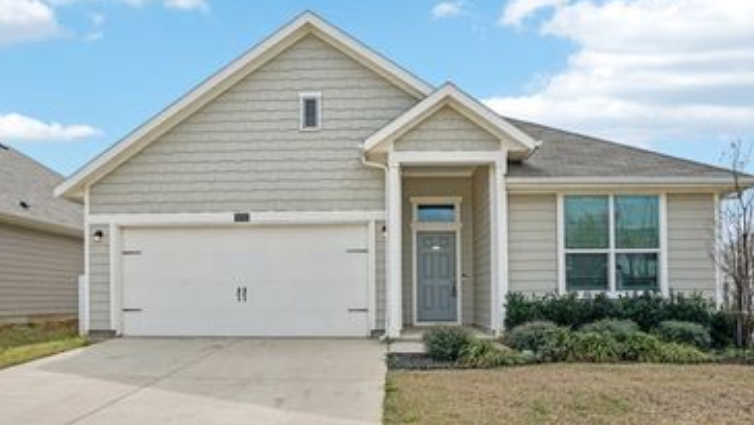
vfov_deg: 49.0
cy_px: 271
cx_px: 383
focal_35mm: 23
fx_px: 460
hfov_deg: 78.7
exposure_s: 1/400
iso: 100
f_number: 8
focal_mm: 16
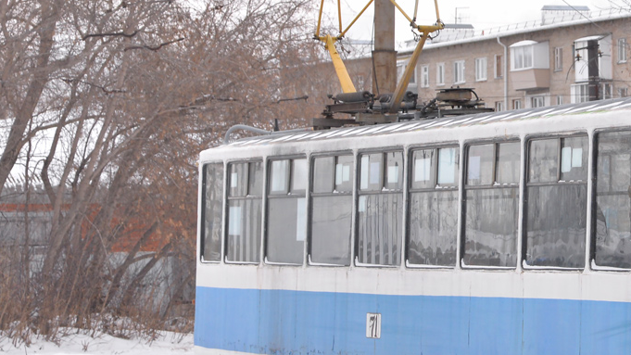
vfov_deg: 6.2
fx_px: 3279
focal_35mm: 196
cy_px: 160
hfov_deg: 10.9
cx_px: 581
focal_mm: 85
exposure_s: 1/320
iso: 640
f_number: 7.1
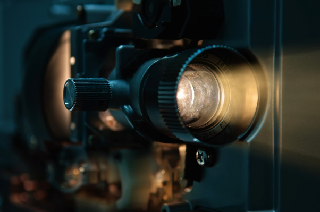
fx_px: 732
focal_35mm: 82
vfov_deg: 16.5
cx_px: 160
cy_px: 106
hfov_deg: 24.7
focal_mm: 55
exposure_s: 1/4
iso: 200
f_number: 4
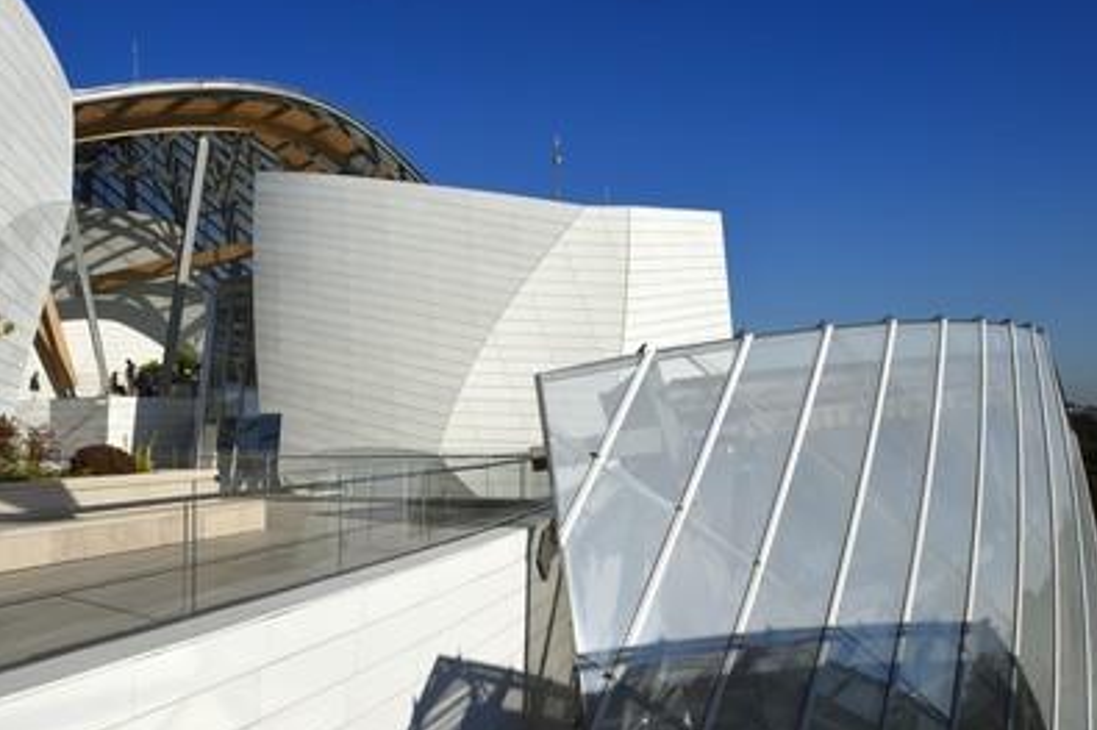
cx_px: 533
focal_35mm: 33
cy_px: 375
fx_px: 1005
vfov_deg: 39.9
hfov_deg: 57.2
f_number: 16
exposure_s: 1/320
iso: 200
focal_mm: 31
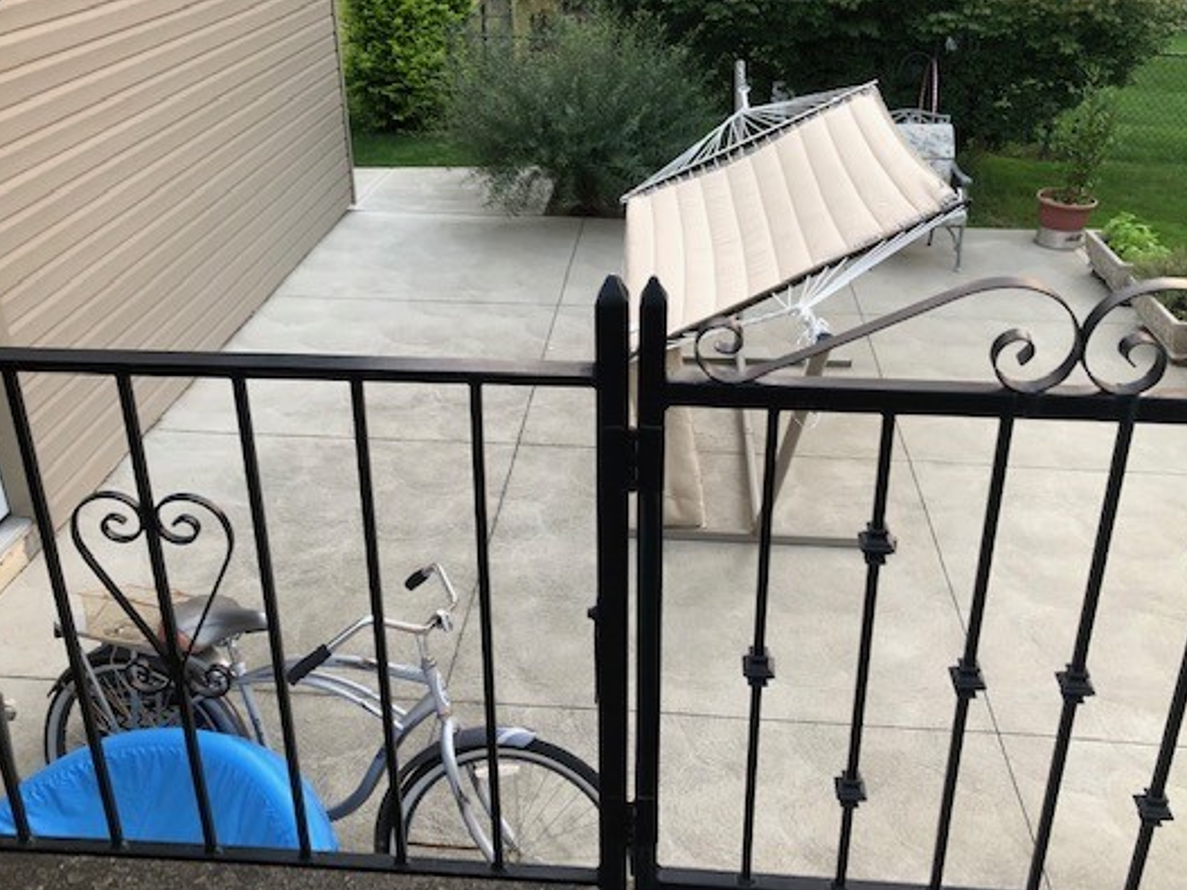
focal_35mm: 34
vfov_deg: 41.7
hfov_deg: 53.9
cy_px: 374
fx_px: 1166
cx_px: 550
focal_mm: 3.99
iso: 40
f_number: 1.8
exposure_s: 1/24
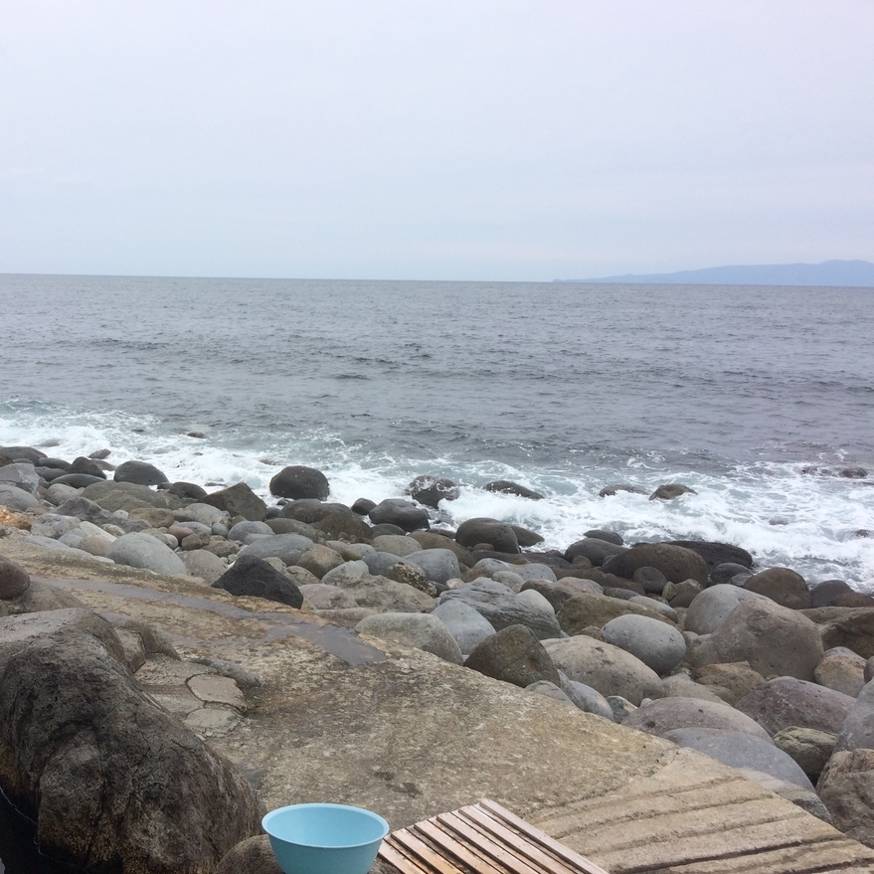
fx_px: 1000
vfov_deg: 47.2
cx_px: 281
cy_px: 442
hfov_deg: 46.4
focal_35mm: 35
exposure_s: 1/1053
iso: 32
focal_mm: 4.15
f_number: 2.2
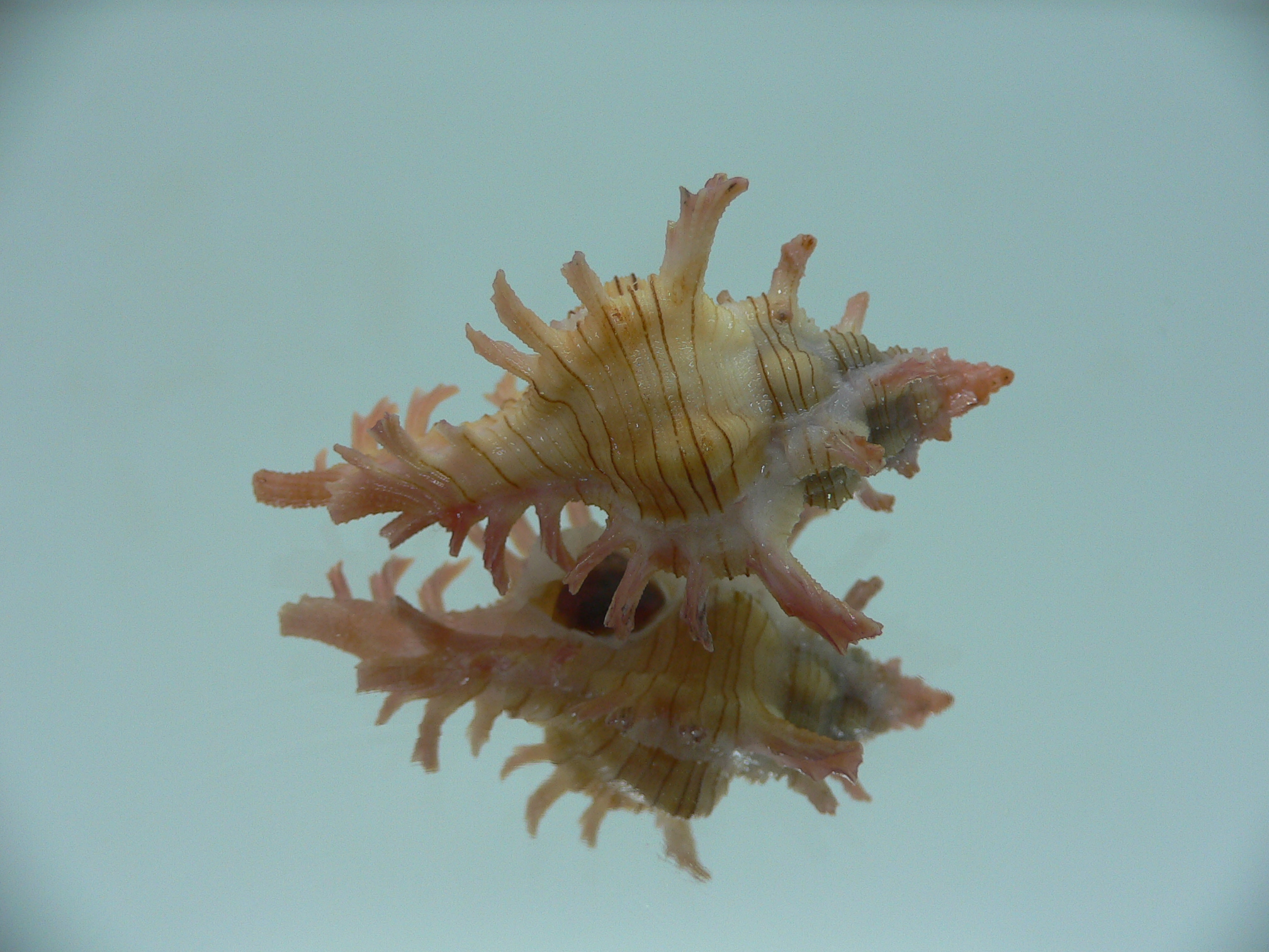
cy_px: 476
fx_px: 1283
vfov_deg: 40.7
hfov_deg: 52.6
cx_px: 634
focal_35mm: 35
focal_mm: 4.6
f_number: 2.8
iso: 80
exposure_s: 1/60
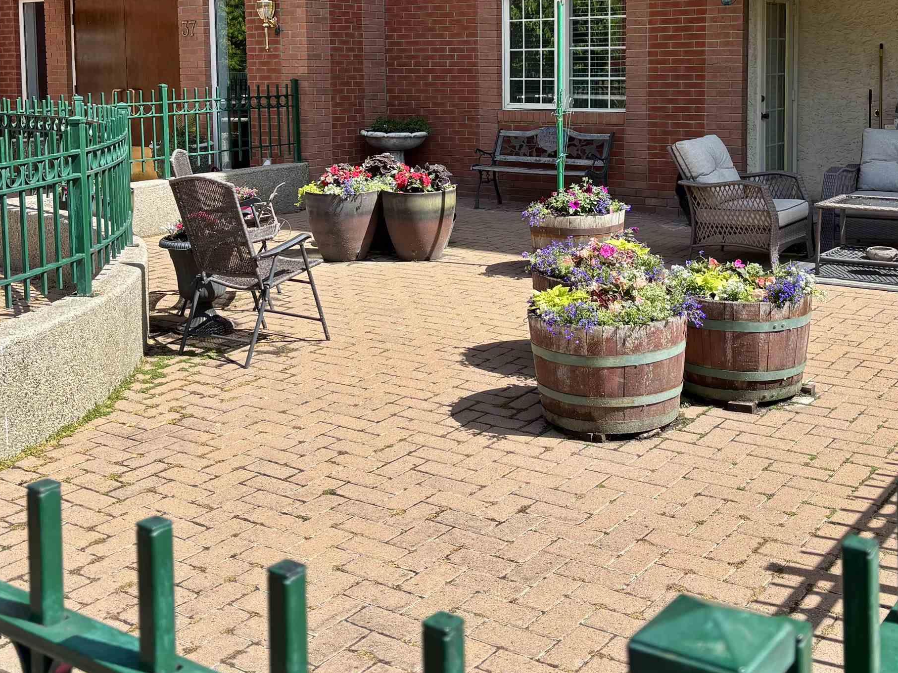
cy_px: 156
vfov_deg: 32.2
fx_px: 1141
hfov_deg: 42.9
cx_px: 483
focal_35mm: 44
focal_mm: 5.96
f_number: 1.6
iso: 50
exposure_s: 1/1667
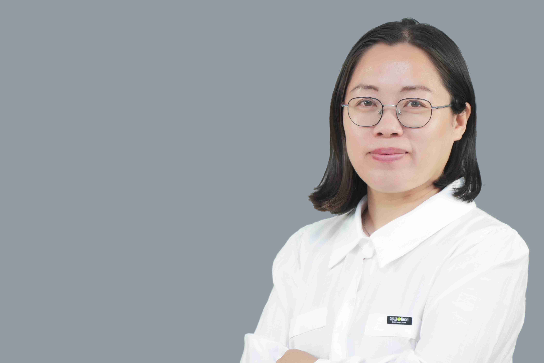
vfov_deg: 9.3
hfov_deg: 13.9
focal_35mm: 147
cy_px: 257
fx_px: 2221
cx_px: 392
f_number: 4
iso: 400
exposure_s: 1/80
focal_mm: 94
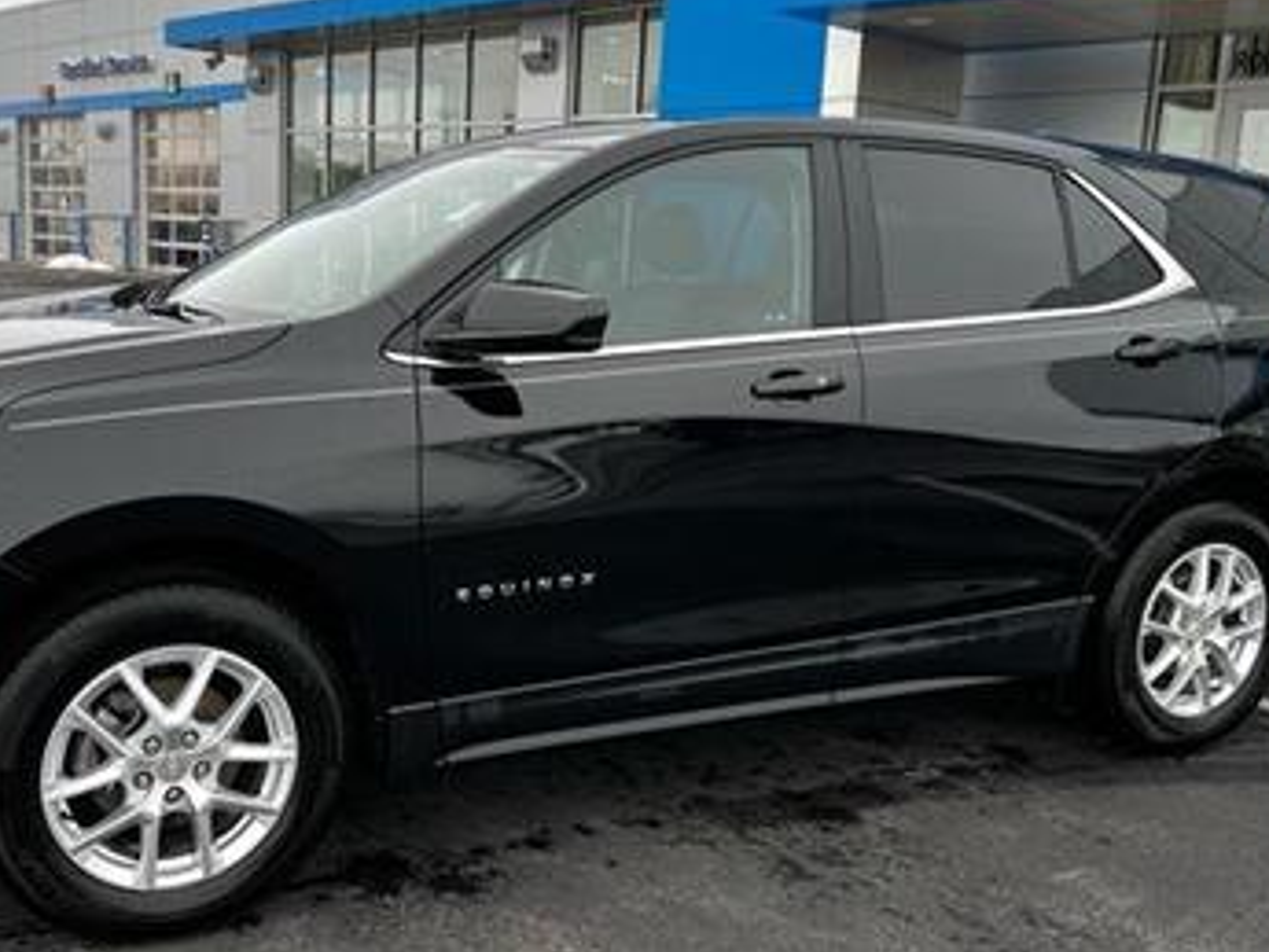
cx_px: 478
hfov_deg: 48.5
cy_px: 485
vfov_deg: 37.7
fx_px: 1394
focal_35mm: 38
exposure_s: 1/153
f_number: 1.5
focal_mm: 5.7
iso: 40
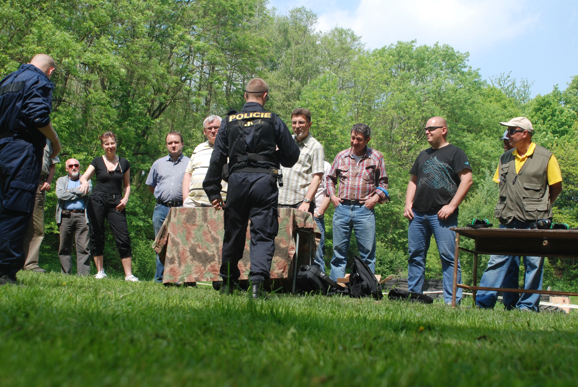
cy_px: 203
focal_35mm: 60
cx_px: 296
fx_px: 957
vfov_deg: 22.8
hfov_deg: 33.6
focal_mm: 35
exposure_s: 1/160
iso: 100
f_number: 6.3
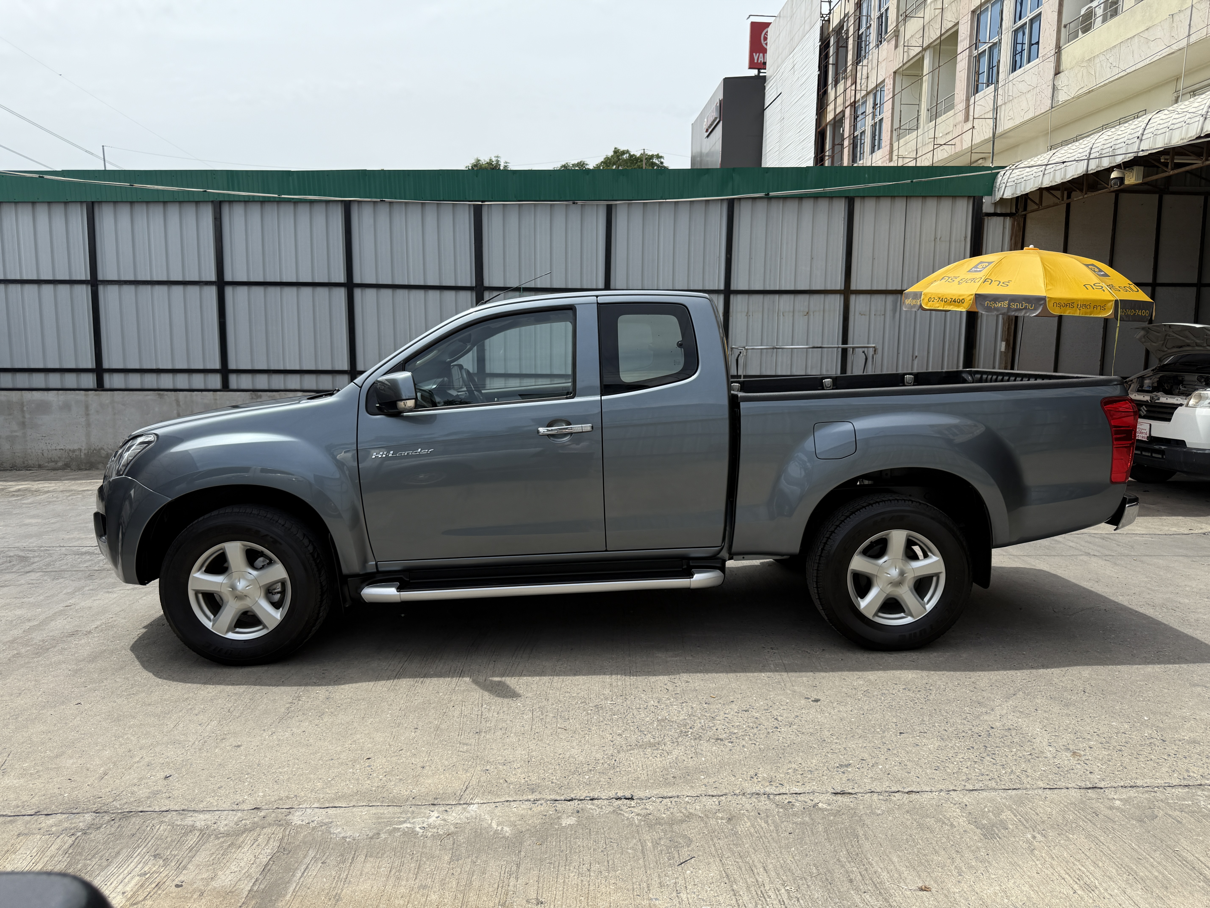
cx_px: 605
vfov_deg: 56.8
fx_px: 839
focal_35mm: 24
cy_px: 454
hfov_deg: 71.6
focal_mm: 6.76
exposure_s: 1/3759
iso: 80
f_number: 1.78
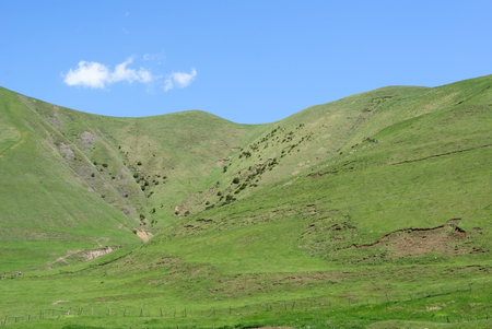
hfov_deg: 37.8
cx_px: 246
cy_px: 164
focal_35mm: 52
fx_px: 718
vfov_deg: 25.8
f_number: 13
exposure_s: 1/125
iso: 100
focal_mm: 35
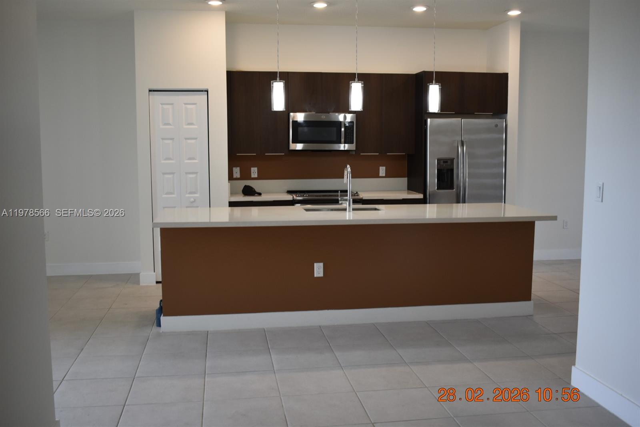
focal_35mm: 36
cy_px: 214
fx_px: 640
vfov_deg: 36.9
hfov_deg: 53.1
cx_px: 320
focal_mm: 24
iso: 400
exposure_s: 1/60
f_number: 4
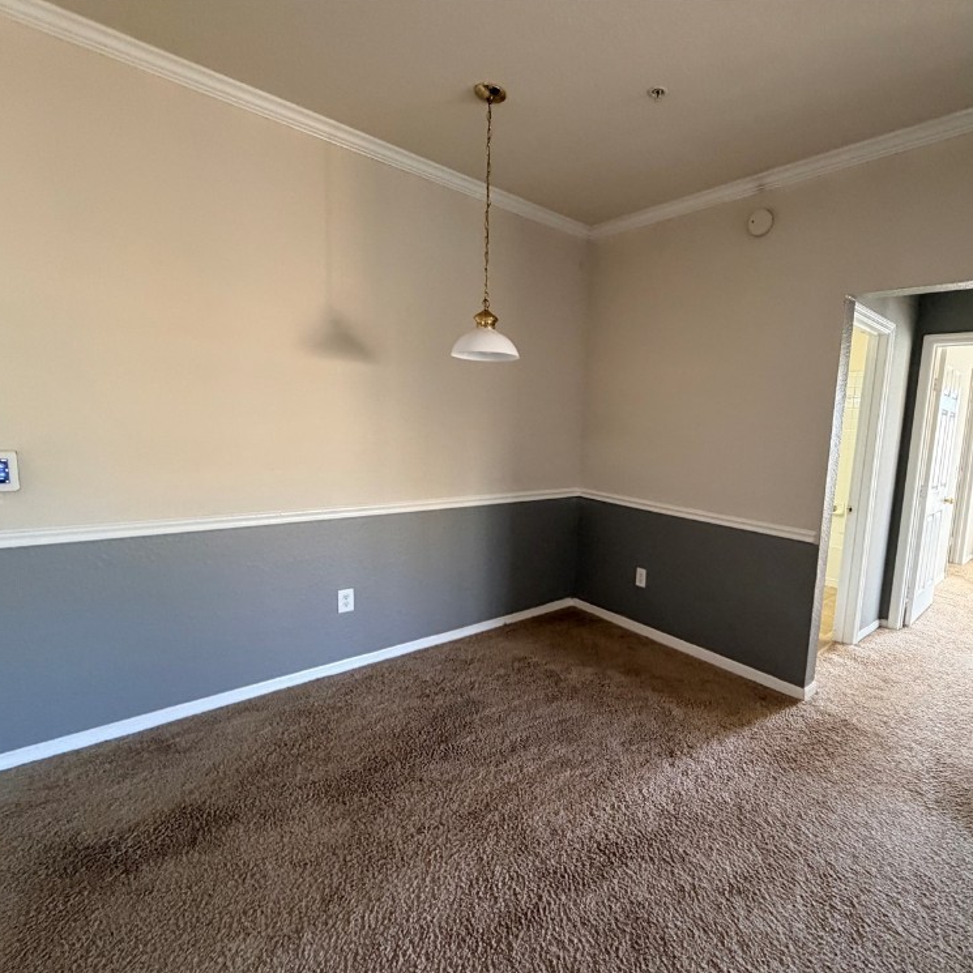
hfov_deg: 82.4
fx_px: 541
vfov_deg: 84.0
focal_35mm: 17
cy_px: 495
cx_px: 609
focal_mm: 2.22
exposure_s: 1/60
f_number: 2.2
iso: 400
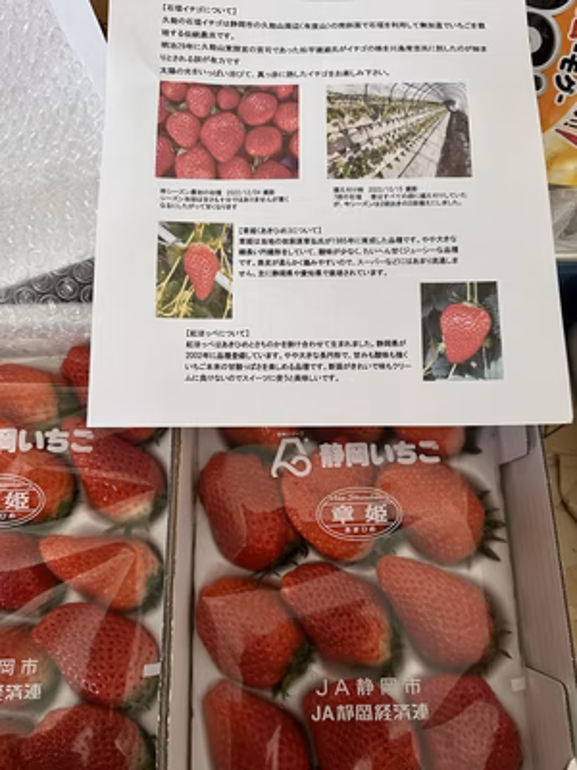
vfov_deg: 71.6
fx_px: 533
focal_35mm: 24
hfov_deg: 56.8
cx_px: 288
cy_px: 385
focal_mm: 6.86
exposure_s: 1/50
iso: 250
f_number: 1.78
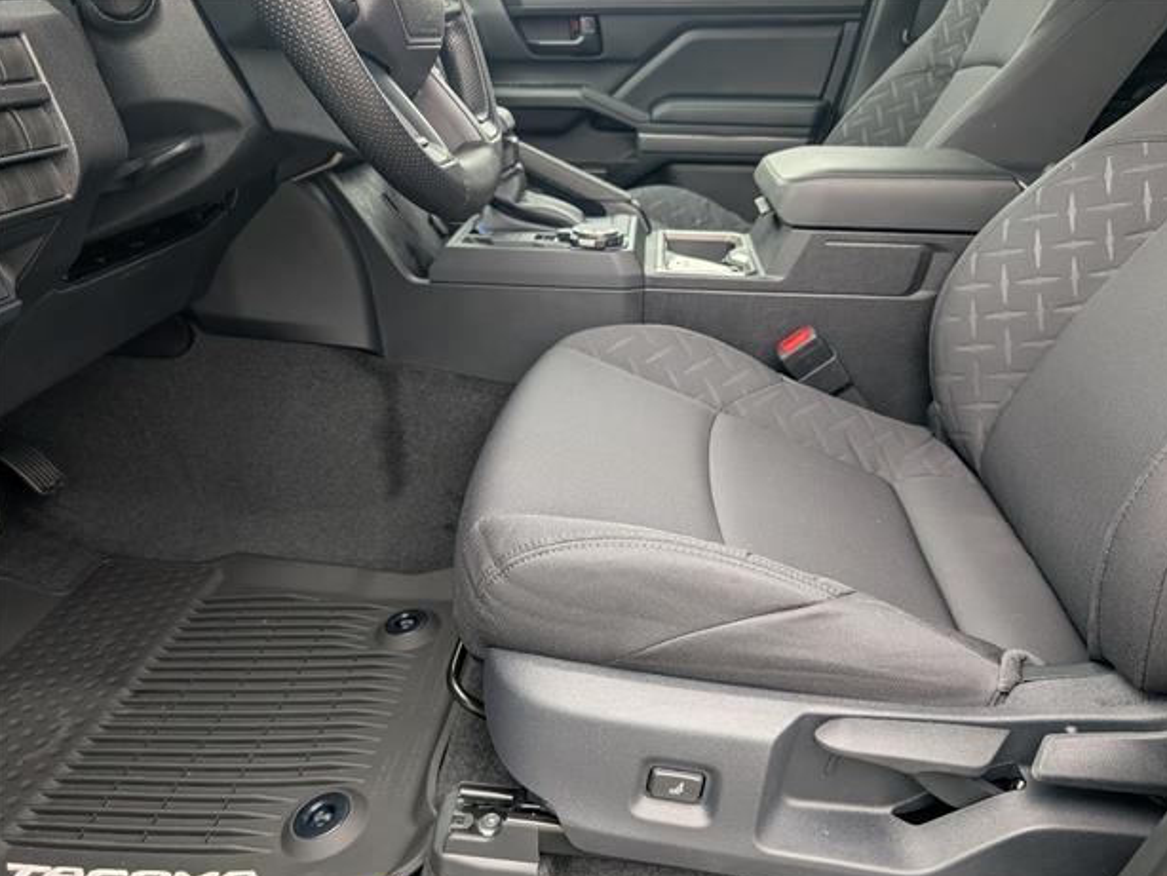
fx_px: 843
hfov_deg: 69.4
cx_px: 601
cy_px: 447
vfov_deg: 54.9
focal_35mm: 25
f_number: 1.68
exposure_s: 1/141
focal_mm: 6.9
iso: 26
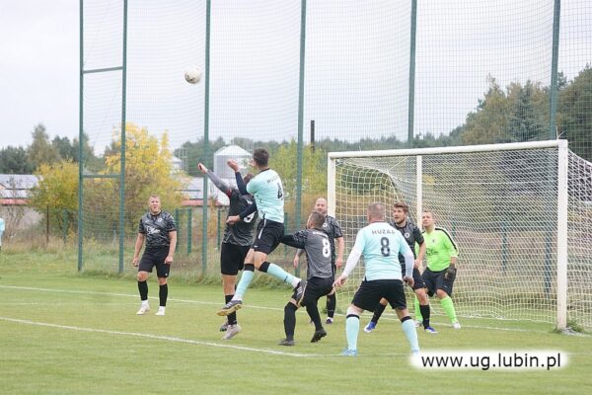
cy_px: 198
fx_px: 3206
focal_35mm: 195
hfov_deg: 10.5
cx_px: 296
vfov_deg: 7.0
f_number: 4.5
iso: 200
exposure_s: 1/250
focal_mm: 130
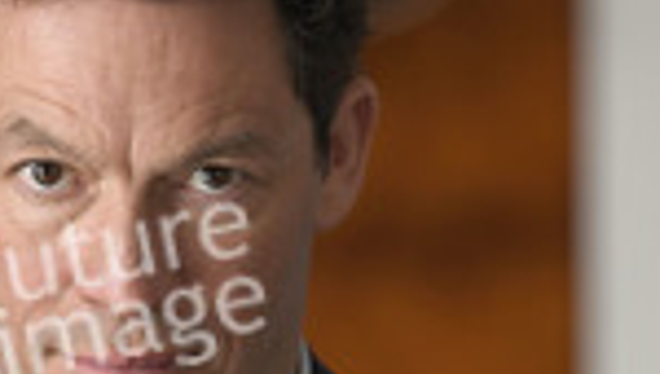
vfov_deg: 3.1
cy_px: 528
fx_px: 6837
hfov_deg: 5.5
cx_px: 167
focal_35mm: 390
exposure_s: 1/100
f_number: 3.5
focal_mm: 140
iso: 800
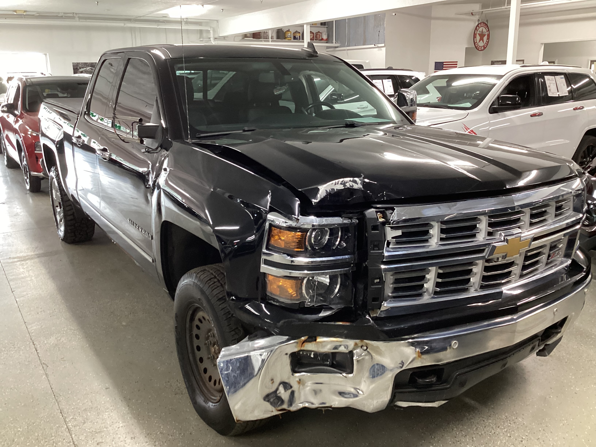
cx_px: 298
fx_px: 534
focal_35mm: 31
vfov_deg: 45.4
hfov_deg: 58.4
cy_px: 224
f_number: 2.4
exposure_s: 1/40
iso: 250
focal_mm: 3.3
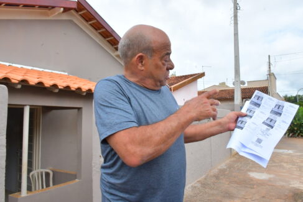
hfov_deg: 67.4
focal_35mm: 27
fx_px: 227
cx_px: 152
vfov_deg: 48.0
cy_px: 101
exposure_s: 1/320
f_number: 22
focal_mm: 18
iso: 1250
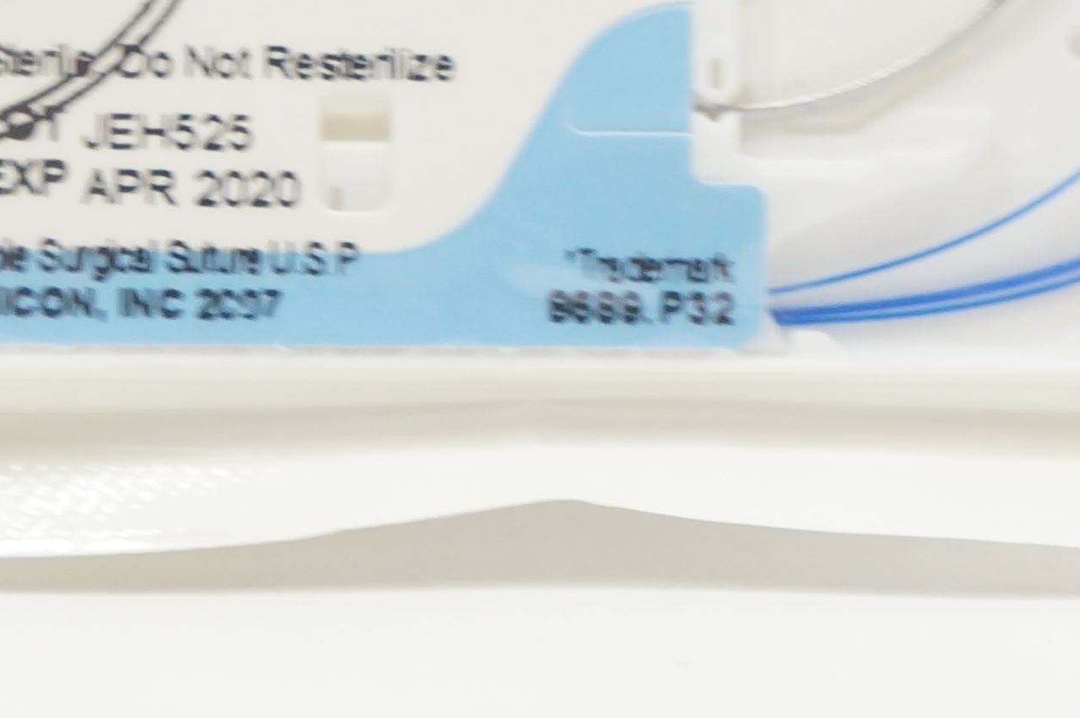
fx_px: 7674
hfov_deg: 8.0
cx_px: 467
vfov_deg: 5.3
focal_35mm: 256
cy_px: -32
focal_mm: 44
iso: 400
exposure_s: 1/50
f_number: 6.3
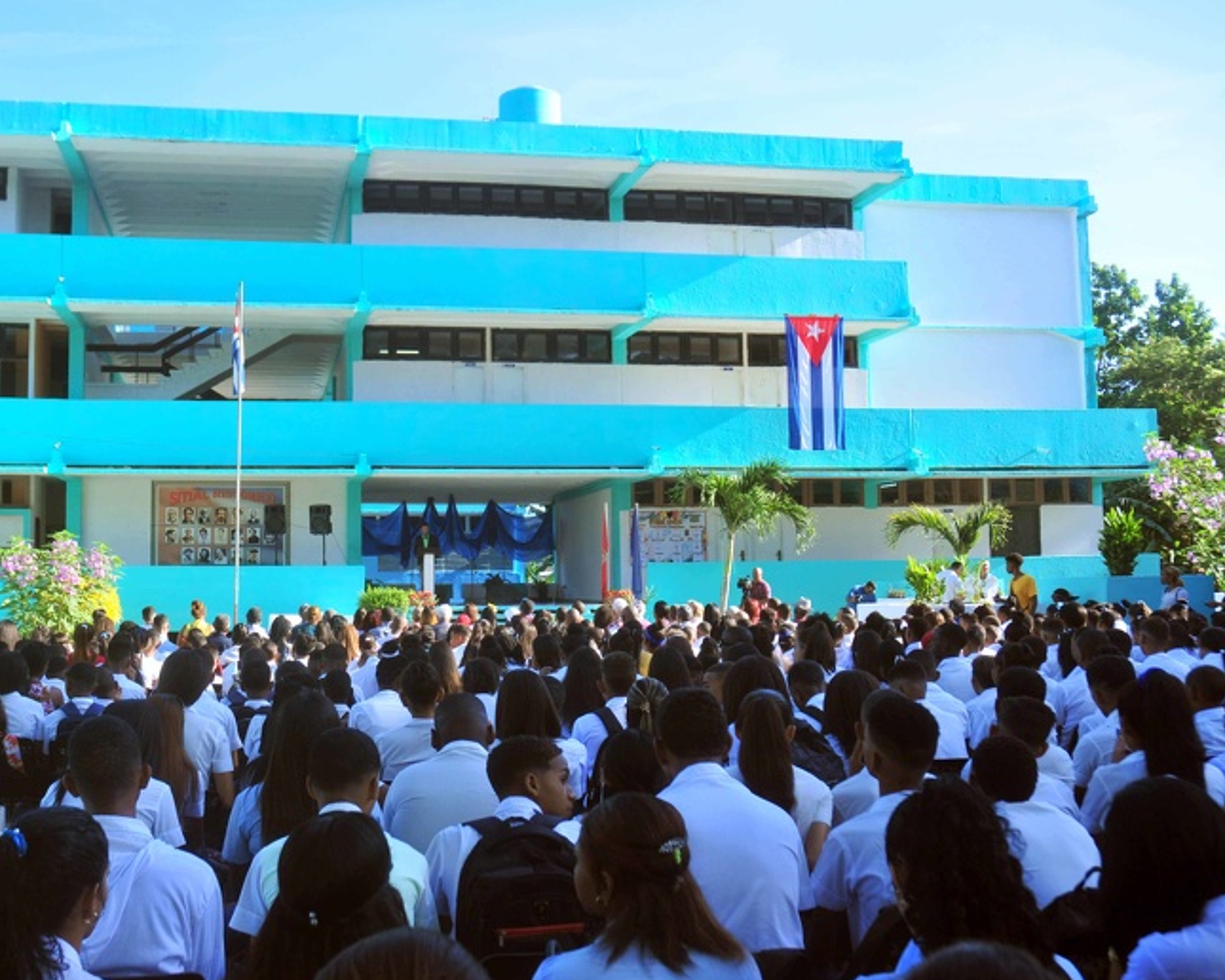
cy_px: 490
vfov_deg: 39.2
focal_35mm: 38
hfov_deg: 47.7
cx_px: 499
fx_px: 1378
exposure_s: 1/320
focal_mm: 22
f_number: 5
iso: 200
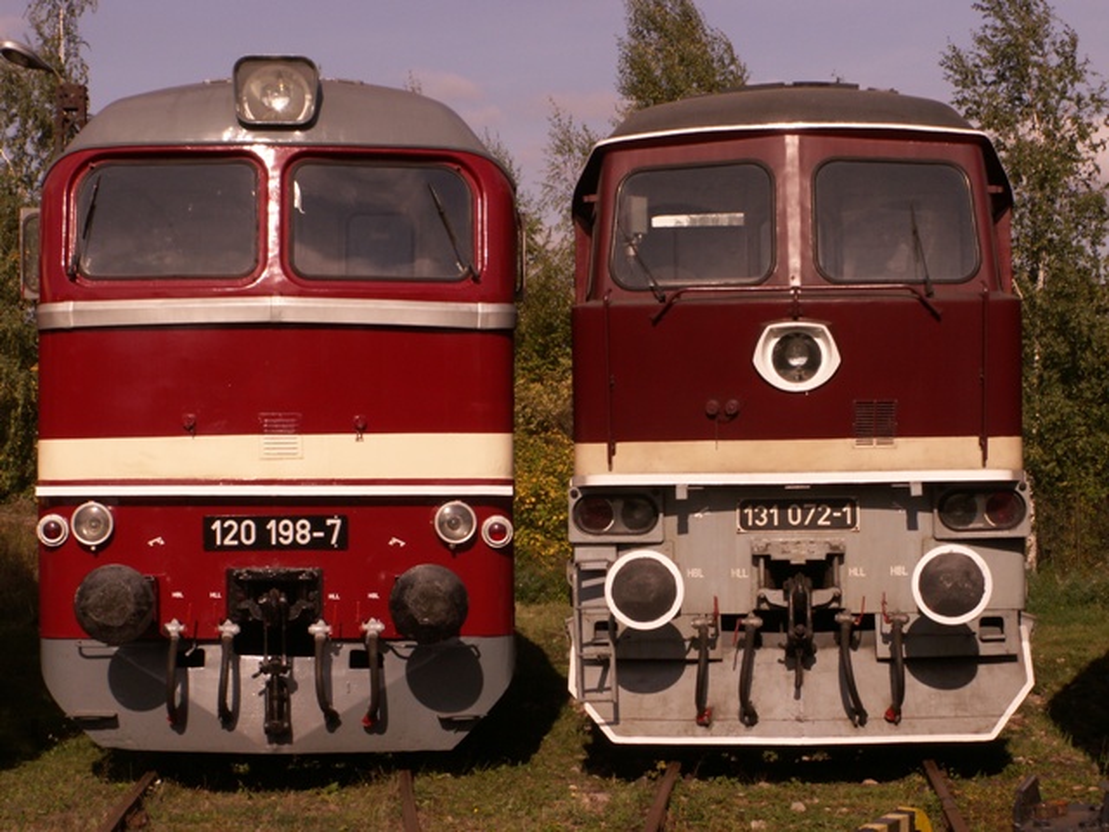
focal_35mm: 83
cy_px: 416
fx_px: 2659
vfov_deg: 17.8
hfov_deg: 23.6
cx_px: 554
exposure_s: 1/400
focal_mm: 13.89
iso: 50
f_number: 8
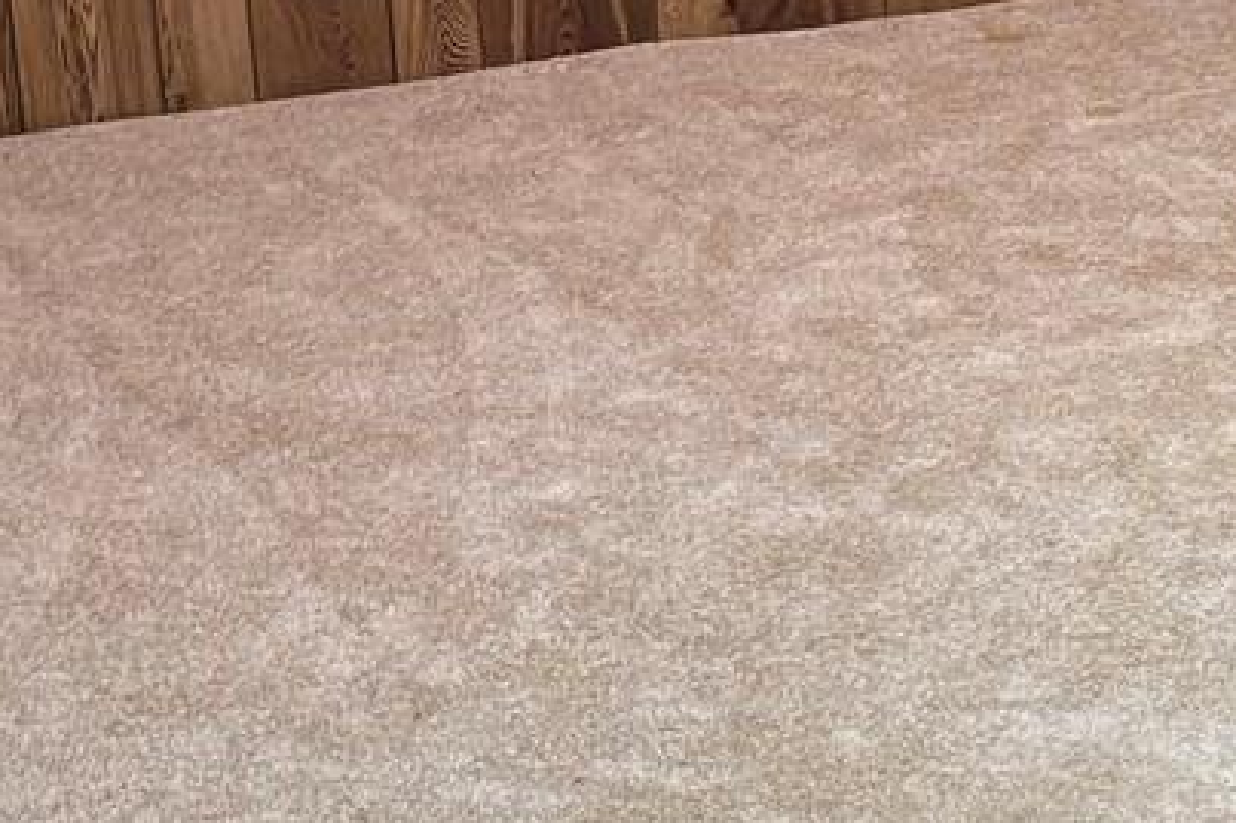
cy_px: 73
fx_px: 4702
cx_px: 2102
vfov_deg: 10.0
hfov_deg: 13.7
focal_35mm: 137
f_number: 1.6
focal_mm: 5.96
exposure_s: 1/60
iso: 200
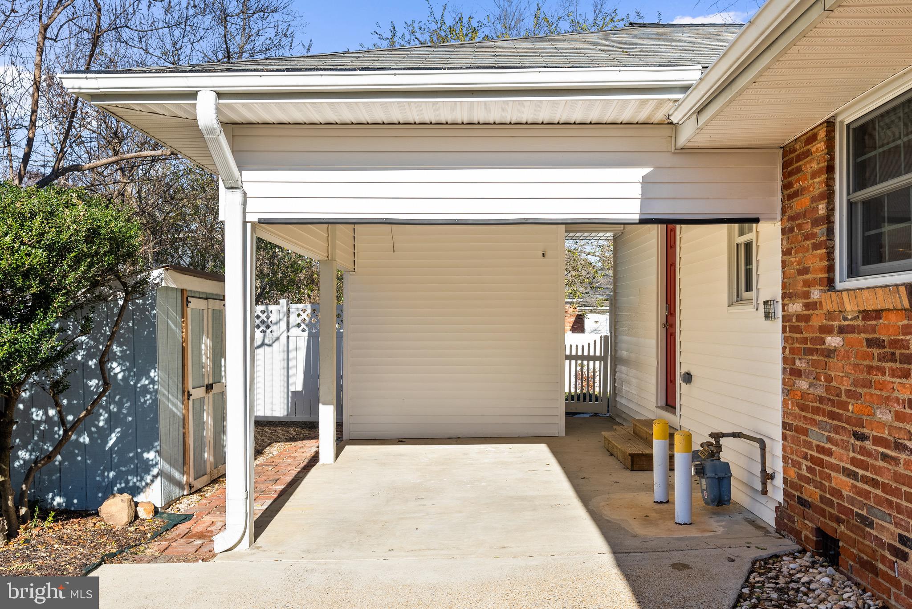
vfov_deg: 41.7
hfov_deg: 59.5
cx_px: 456
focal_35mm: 32
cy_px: 304
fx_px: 798
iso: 125
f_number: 8
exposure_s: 1/160
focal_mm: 31.5
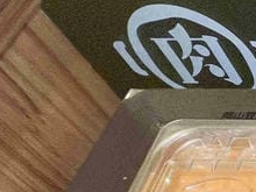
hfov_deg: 15.6
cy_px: 317
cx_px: 599
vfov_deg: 17.7
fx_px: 525
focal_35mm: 71
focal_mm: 1.57
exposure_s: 1/120
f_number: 1.8
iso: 100
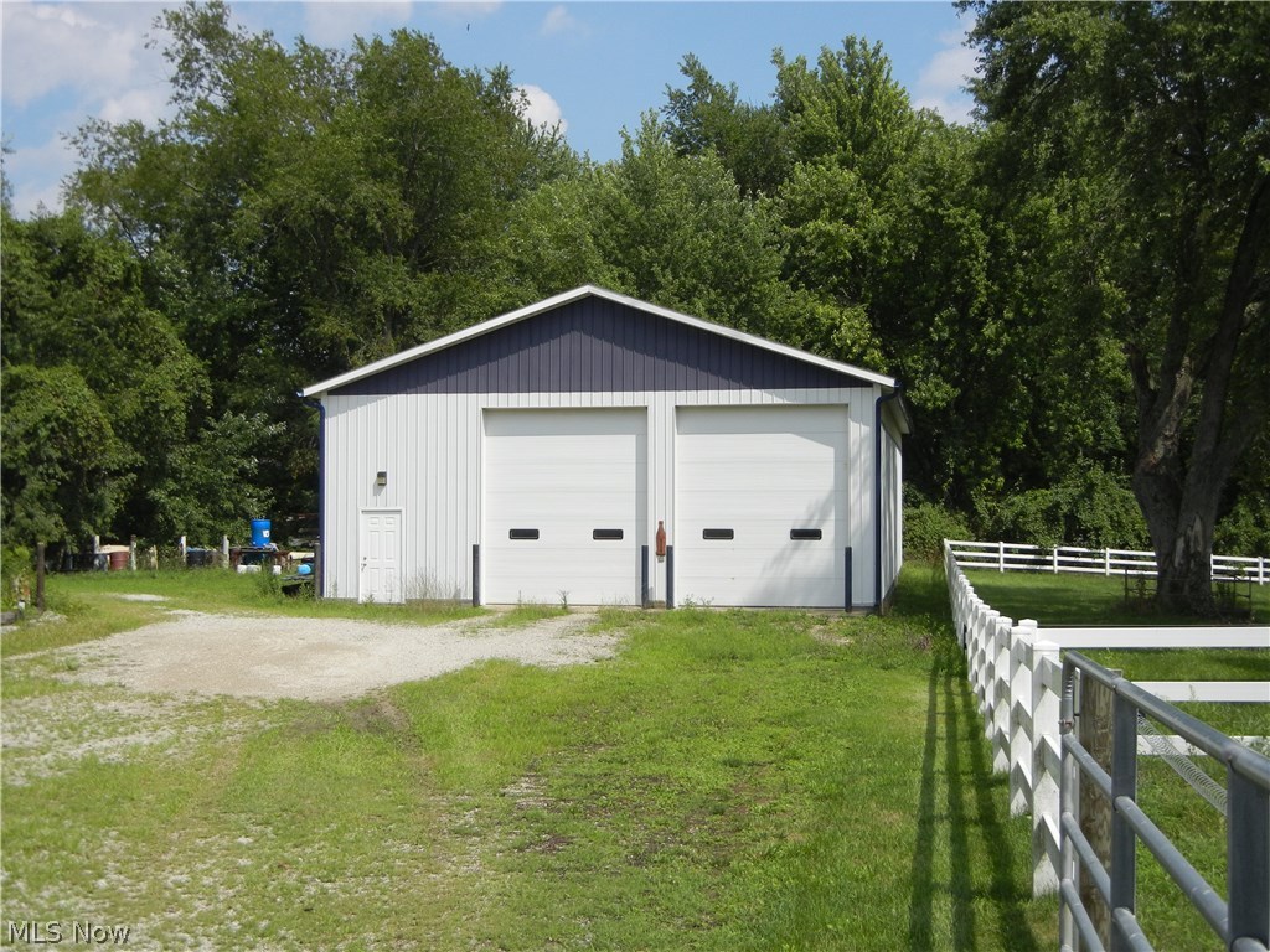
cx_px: 635
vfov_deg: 32.2
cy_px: 476
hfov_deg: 42.1
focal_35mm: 45
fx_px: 1651
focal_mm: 8.1
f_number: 7.6
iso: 160
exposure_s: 1/430
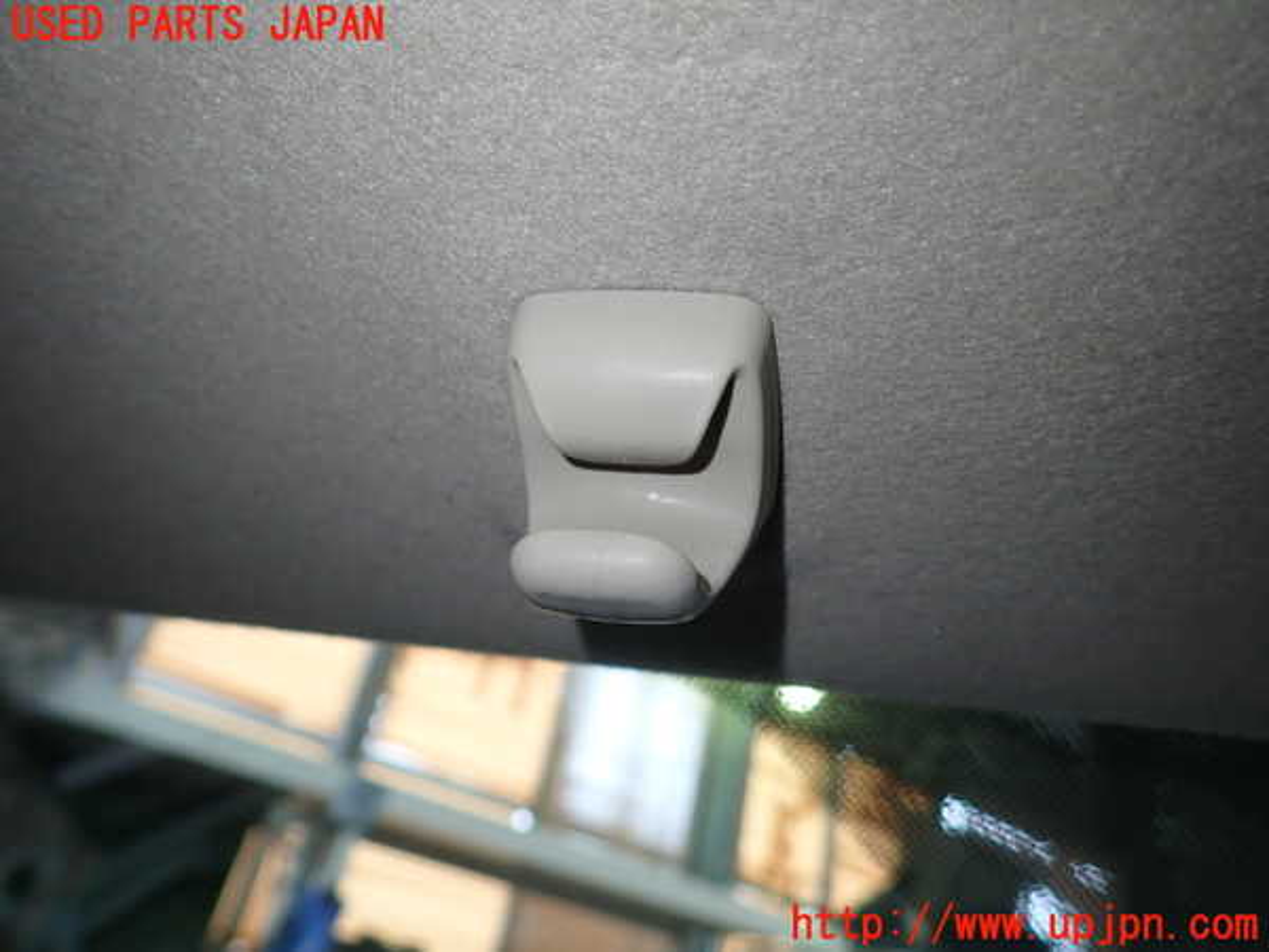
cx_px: 634
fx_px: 916
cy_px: 476
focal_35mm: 25
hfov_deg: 69.4
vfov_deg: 54.9
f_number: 2
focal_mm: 4.5
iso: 100
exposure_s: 1/60
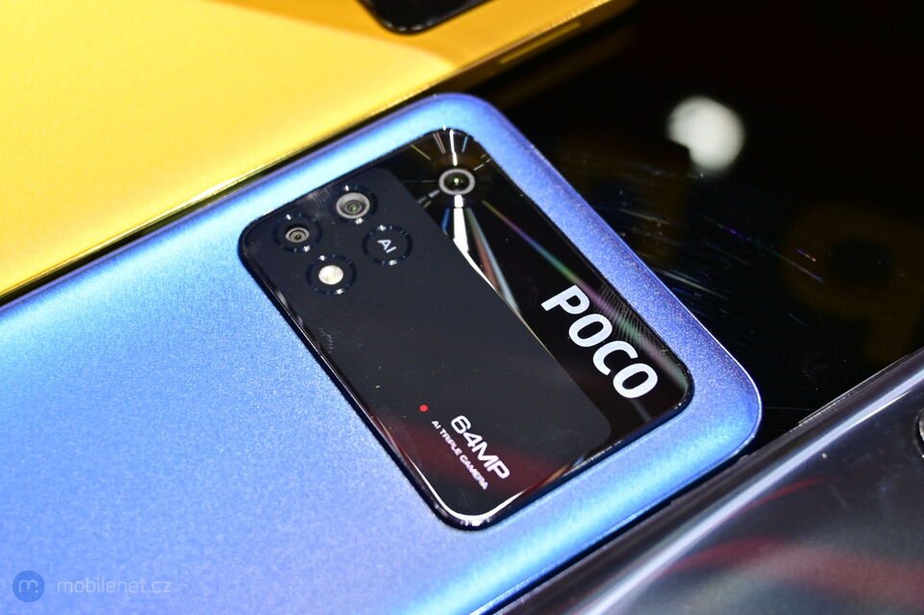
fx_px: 1501
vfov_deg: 23.2
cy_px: 308
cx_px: 462
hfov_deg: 34.2
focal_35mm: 58
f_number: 5.6
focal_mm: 39
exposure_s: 1/60
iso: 280
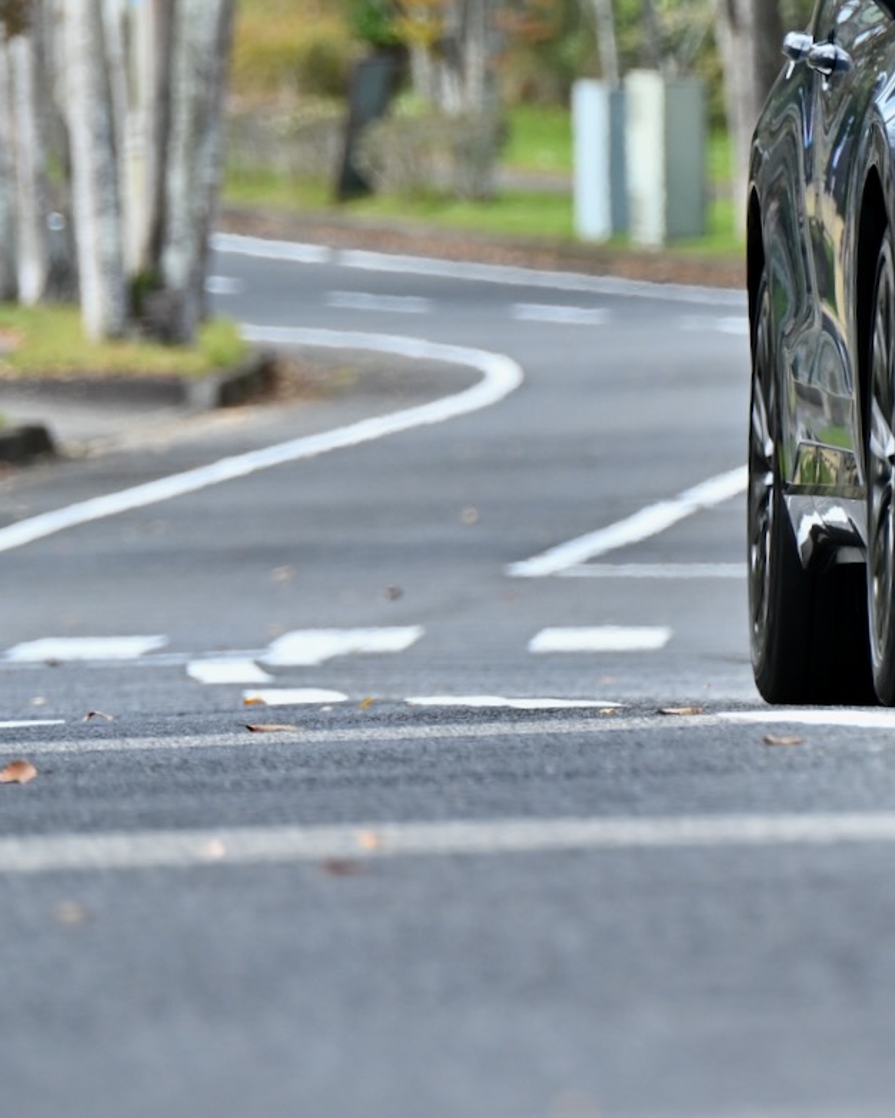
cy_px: 229
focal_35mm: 669
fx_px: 22147
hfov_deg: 2.3
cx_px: 1070
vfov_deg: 2.9
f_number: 8
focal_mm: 290
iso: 250
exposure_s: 1/160
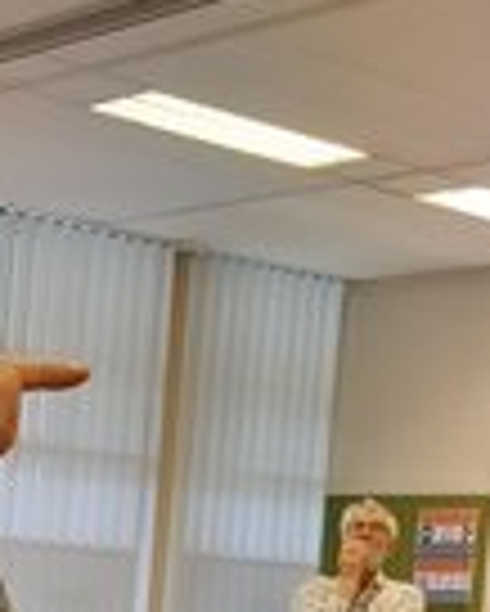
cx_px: -342
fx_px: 1793
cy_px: 706
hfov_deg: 14.1
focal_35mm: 99
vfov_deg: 18.5
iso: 250
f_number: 1.7
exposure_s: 1/50
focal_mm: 3.93
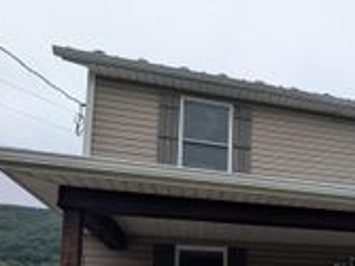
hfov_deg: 44.5
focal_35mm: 36
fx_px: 369
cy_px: 280
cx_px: 346
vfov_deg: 35.0
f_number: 1.7
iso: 53
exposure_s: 1/182
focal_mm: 2.02
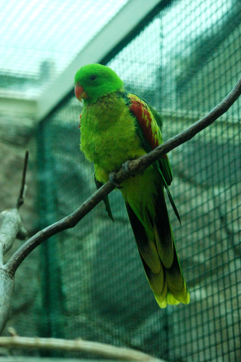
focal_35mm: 106
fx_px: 1064
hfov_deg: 12.9
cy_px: 181
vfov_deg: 19.3
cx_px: 120
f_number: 4
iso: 1600
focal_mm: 70
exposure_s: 1/160
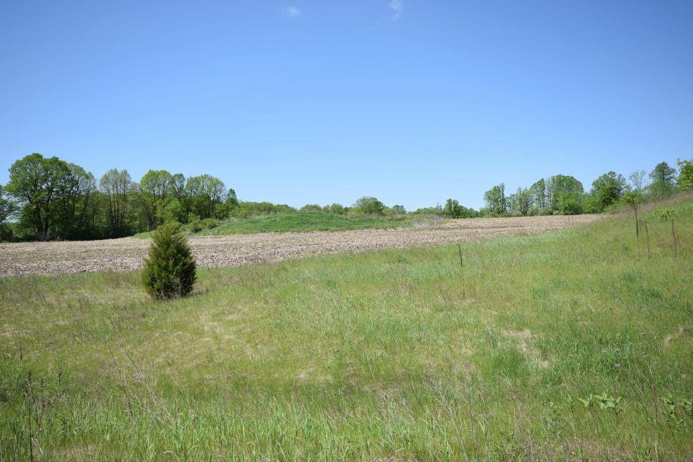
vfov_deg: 43.6
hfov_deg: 61.9
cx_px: 346
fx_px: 577
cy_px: 231
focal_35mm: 30
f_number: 9
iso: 200
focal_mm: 20
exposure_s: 1/320
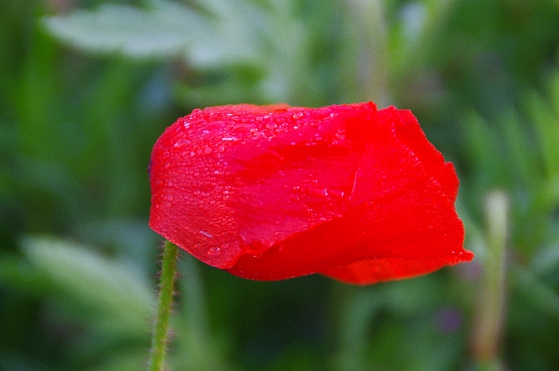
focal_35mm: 300
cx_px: 280
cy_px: 186
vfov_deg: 4.6
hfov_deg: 6.9
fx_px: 4652
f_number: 6.3
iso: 200
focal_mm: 200
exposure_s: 1/60
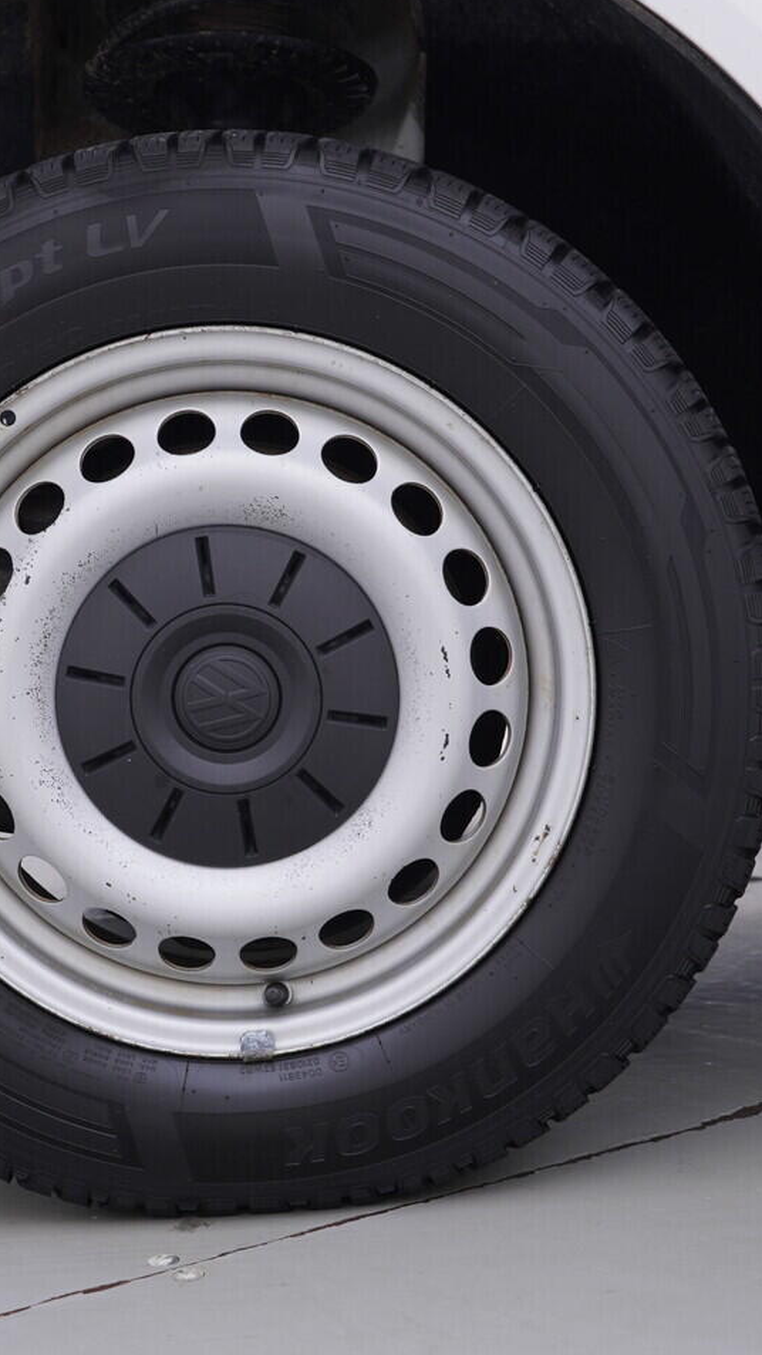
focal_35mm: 57
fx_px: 2048
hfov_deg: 21.0
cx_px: 267
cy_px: 674
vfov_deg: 36.6
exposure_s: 1/60
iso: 125
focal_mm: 24
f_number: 3.5
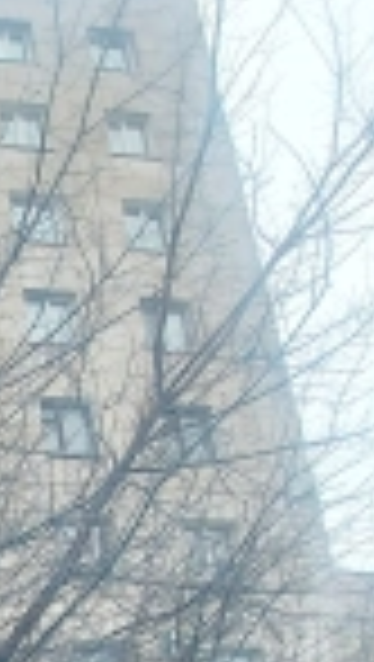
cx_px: -381
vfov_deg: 34.4
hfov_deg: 18.0
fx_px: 791
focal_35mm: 45
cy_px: 829
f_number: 2.2
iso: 100
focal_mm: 1.74
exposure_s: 1/100
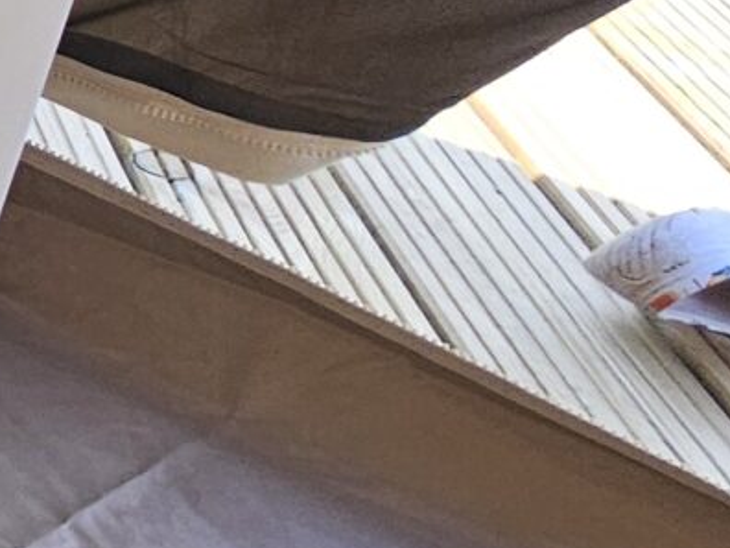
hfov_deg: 10.5
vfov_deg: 15.6
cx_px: -1622
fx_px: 1771
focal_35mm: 84
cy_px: -369
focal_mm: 2.2
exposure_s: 1/241
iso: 50
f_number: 2.2
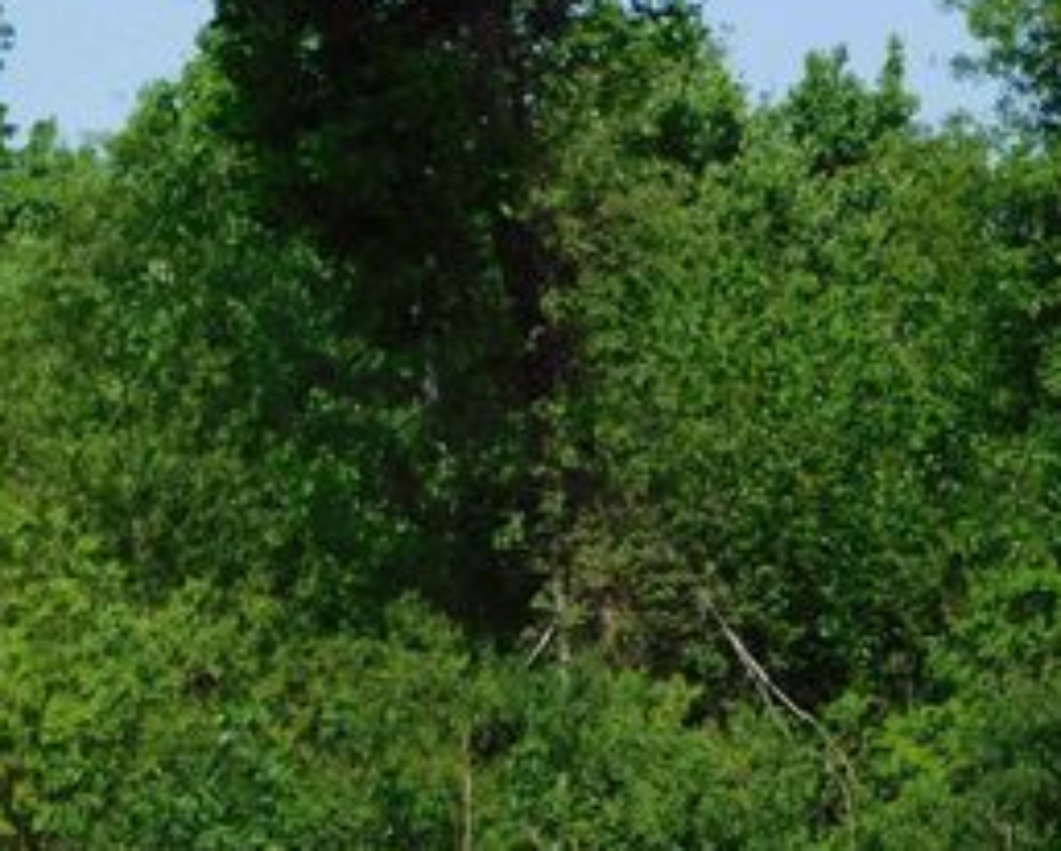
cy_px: 386
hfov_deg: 8.8
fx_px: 6851
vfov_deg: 7.1
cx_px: 264
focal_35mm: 218
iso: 125
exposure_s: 1/800
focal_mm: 20.3
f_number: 4.8
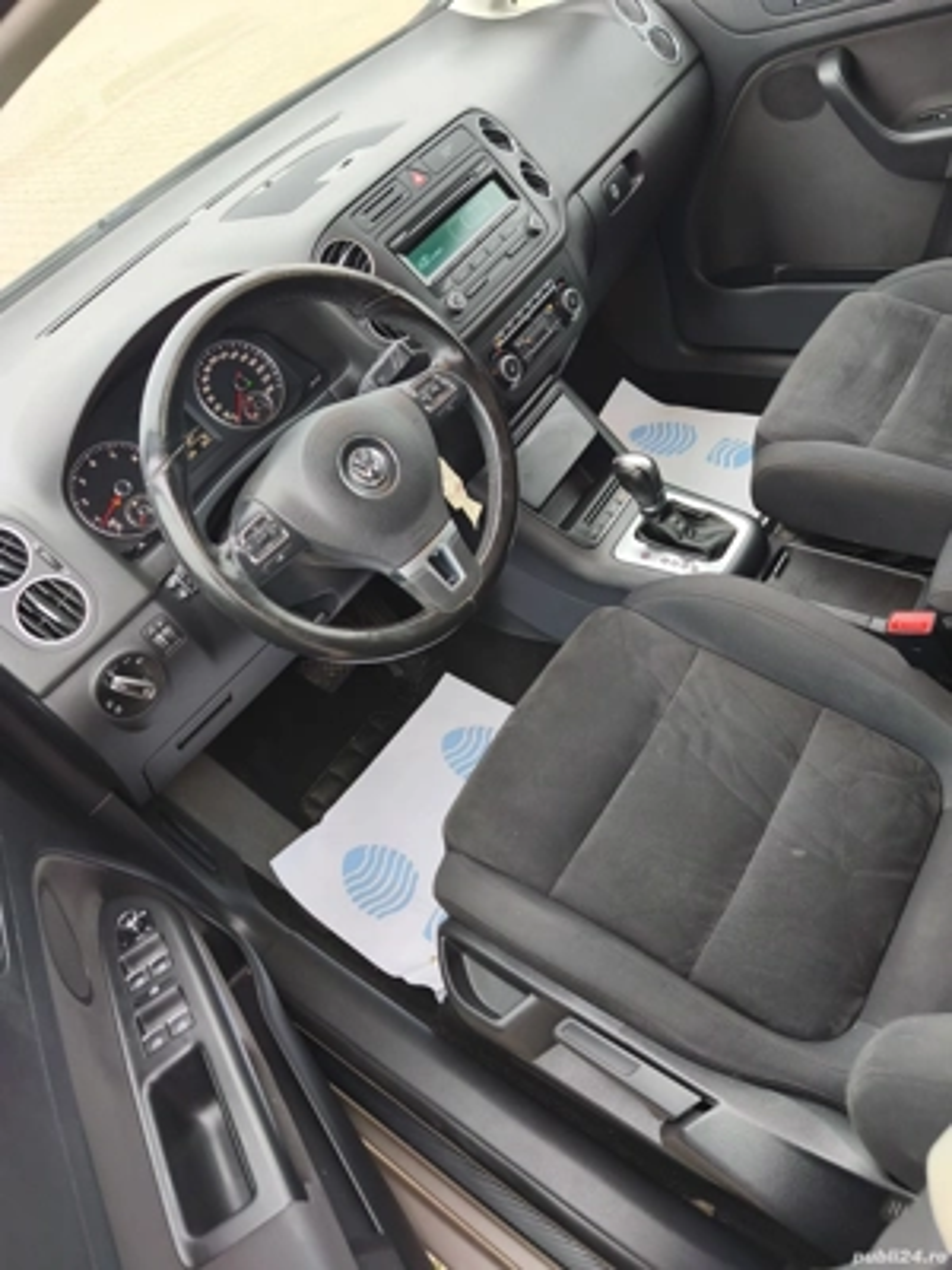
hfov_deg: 58.9
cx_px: 476
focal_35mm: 23
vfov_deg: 73.9
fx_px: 843
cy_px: 635
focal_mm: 6.18
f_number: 1.65
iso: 200
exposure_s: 1/99.9
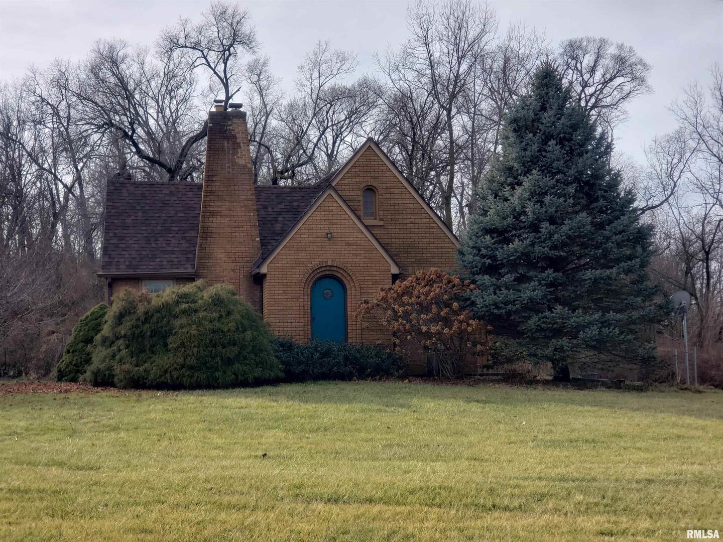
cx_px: 362
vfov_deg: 28.0
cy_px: 271
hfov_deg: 36.8
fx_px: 1086
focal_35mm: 52
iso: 32
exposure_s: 1/563
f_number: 2.4
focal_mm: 6
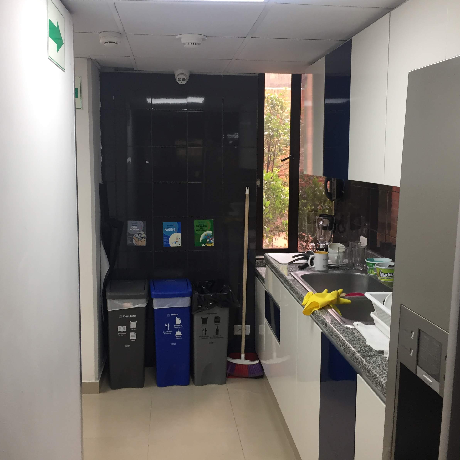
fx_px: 526
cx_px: 228
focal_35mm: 35
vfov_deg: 47.2
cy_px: 225
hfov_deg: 47.2
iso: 32
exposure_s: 1/30
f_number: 2.2
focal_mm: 4.15
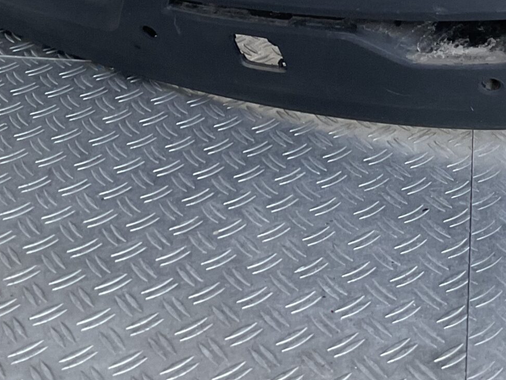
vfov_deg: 18.1
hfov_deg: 25.6
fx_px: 1111
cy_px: -111
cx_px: 292
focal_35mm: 76
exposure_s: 1/60
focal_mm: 3
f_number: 1.8
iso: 40
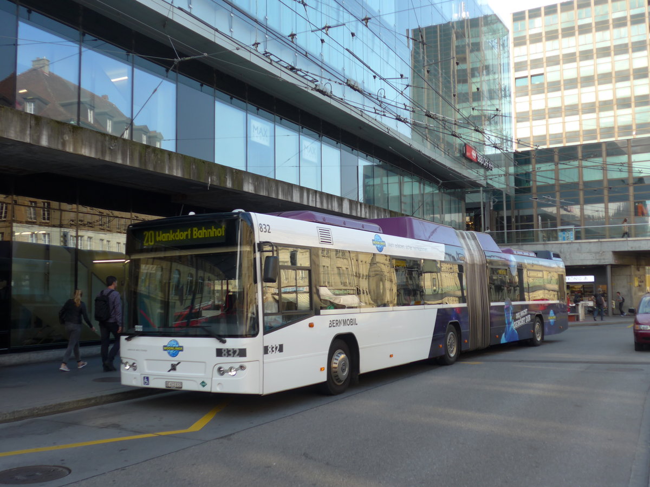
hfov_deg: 51.4
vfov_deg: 39.7
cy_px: 244
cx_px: 325
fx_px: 676
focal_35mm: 36
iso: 80
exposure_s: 1/250
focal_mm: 7.5
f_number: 2.8
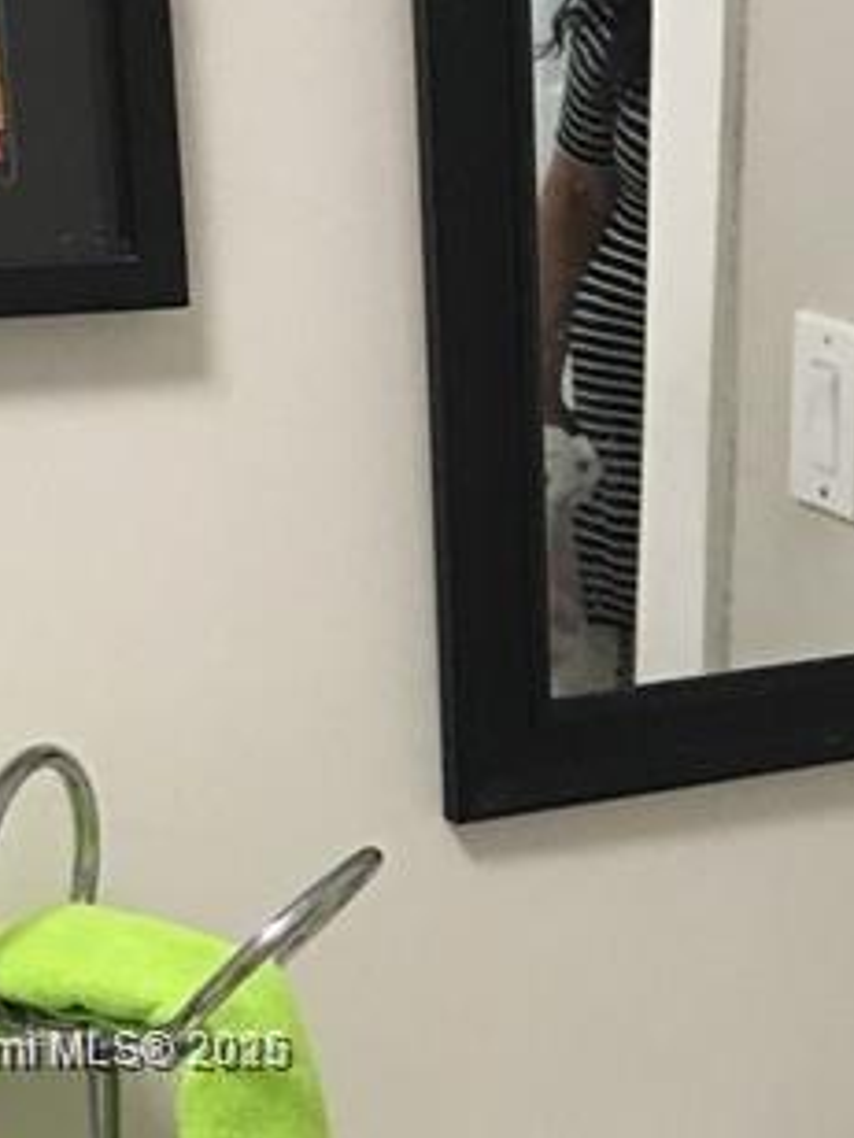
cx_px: 1275
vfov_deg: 17.1
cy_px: 1053
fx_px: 3717
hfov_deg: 12.5
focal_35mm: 113
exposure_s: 1/15
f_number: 2.2
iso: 64
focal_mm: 4.15
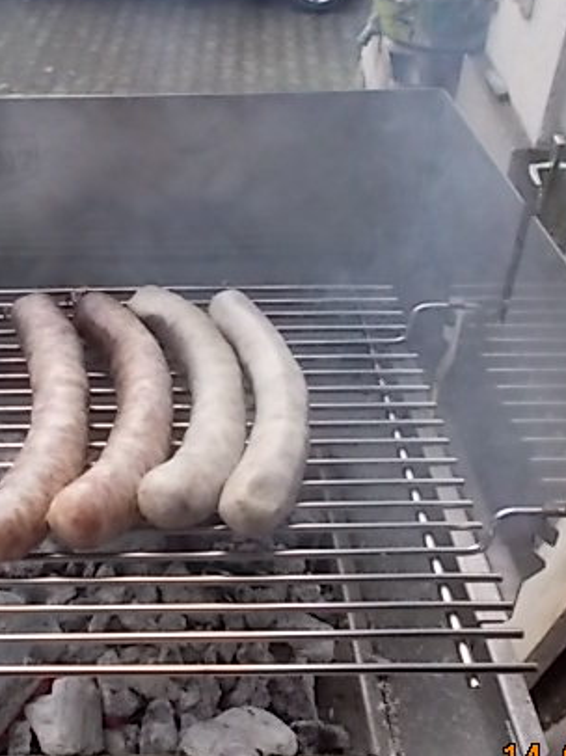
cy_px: 419
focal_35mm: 41
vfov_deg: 45.7
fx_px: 895
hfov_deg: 34.6
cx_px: 169
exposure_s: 1/250
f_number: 3.2
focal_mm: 4.6
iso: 250
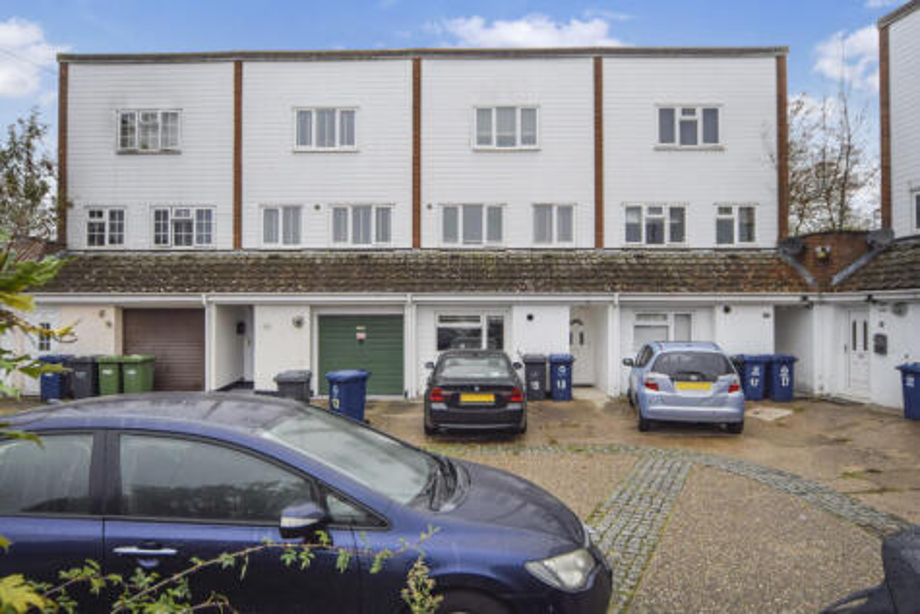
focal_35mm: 21
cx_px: 460
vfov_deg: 59.5
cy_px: 307
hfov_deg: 81.2
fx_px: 537
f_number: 4.8
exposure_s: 1/160
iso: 100
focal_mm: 14
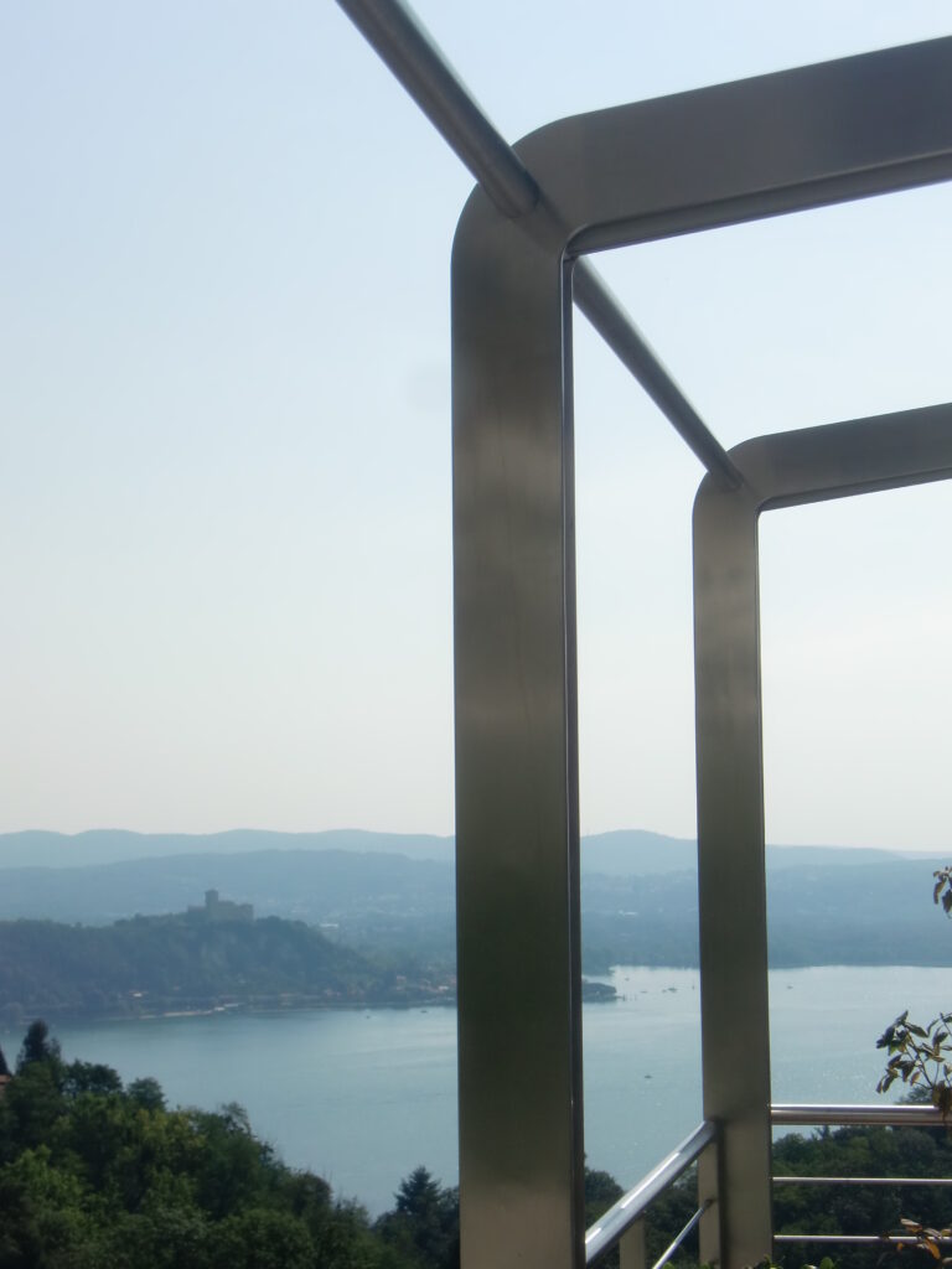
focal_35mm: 62
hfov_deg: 23.7
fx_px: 2273
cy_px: 634
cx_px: 476
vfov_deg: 31.2
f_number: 12.8
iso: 64
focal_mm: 11.16
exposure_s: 1/125
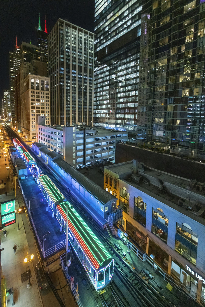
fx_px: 120
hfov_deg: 81.2
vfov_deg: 104.3
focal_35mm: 14
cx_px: 102
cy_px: 154
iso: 4000
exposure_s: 1/125
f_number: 2.8
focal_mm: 14
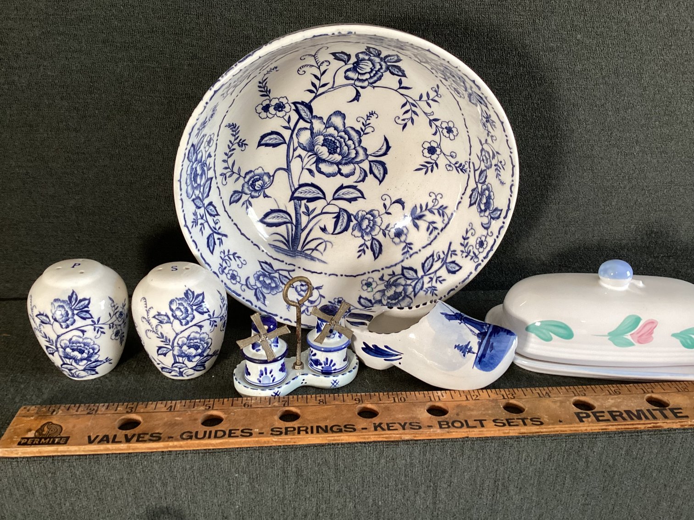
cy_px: 260
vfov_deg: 45.4
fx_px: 622
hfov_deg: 58.3
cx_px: 347
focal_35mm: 31
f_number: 2.4
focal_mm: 3.3
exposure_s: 1/50
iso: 160
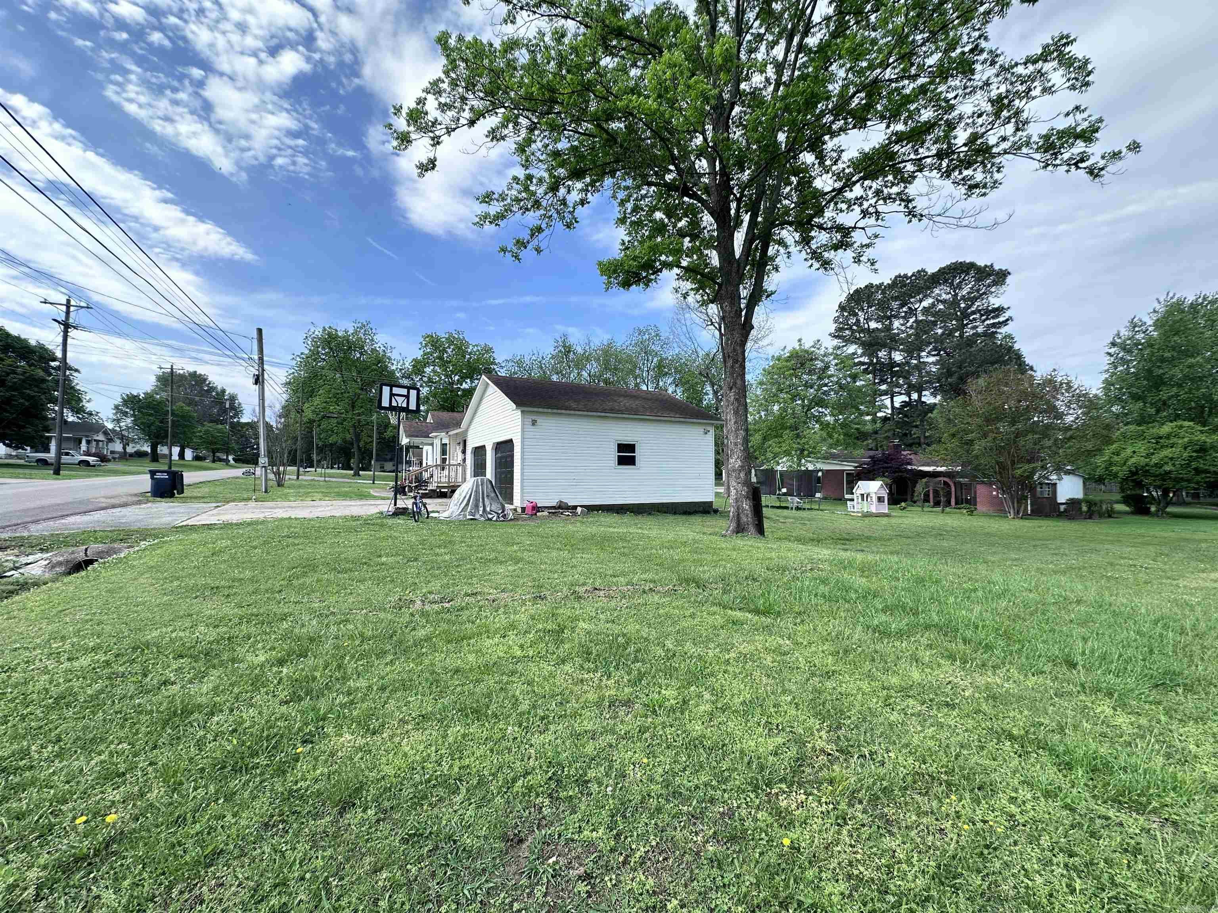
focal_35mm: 14
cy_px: 456
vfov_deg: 85.7
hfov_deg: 102.1
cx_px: 609
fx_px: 493
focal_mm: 2.22
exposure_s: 1/612
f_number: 2.2
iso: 40
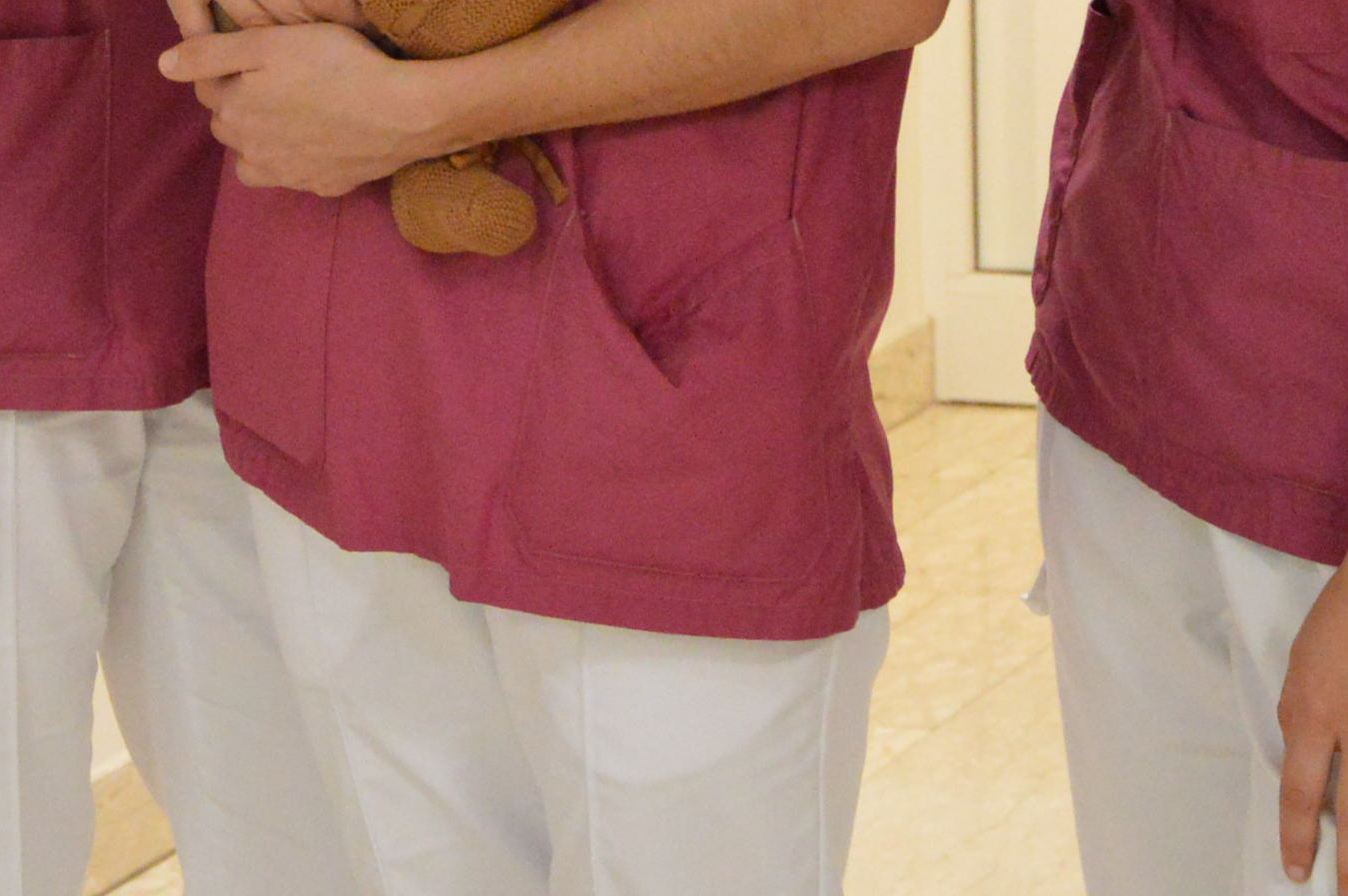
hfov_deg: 11.7
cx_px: 207
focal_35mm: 176
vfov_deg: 7.7
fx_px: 6574
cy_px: -155
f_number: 4.5
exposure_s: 1/60
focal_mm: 35
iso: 3200
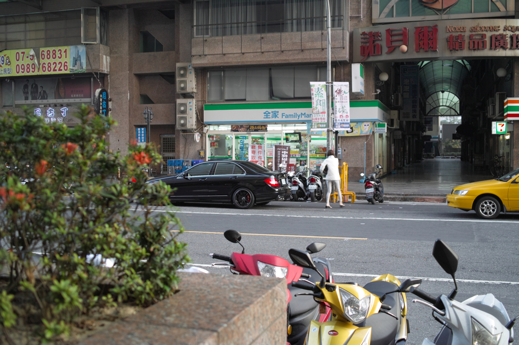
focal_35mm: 41
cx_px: 260
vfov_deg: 32.6
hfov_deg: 47.4
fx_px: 591
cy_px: 172
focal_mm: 24.2
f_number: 2.8
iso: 200
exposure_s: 1/40
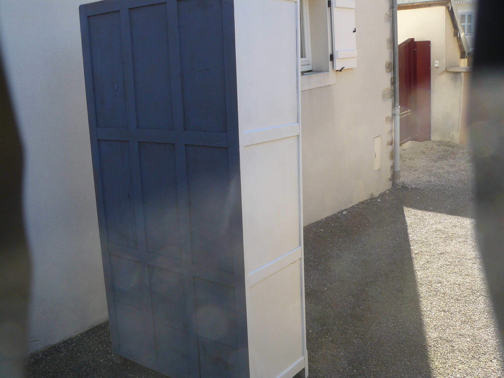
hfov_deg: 51.4
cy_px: 189
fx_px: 524
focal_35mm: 36
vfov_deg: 39.7
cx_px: 252
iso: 100
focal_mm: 6
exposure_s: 1/200
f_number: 4
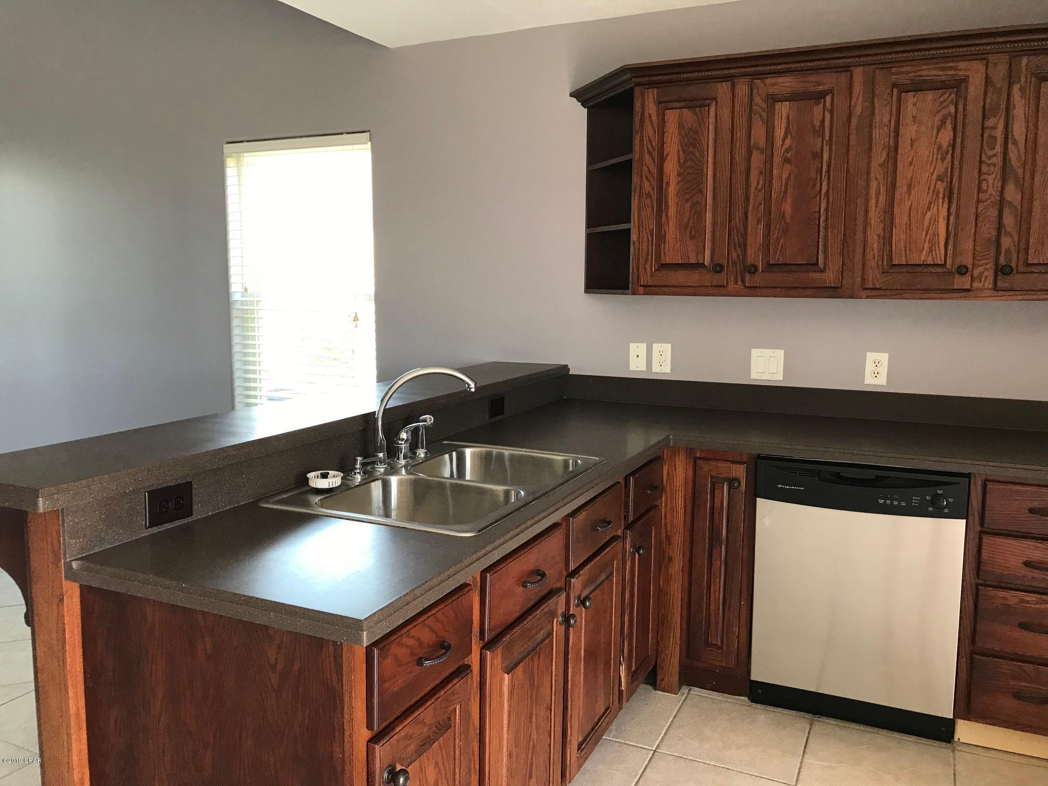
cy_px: 393
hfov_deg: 63.4
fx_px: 848
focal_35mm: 28
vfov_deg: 49.7
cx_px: 524
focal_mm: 3.99
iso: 32
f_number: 1.8
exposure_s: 1/30
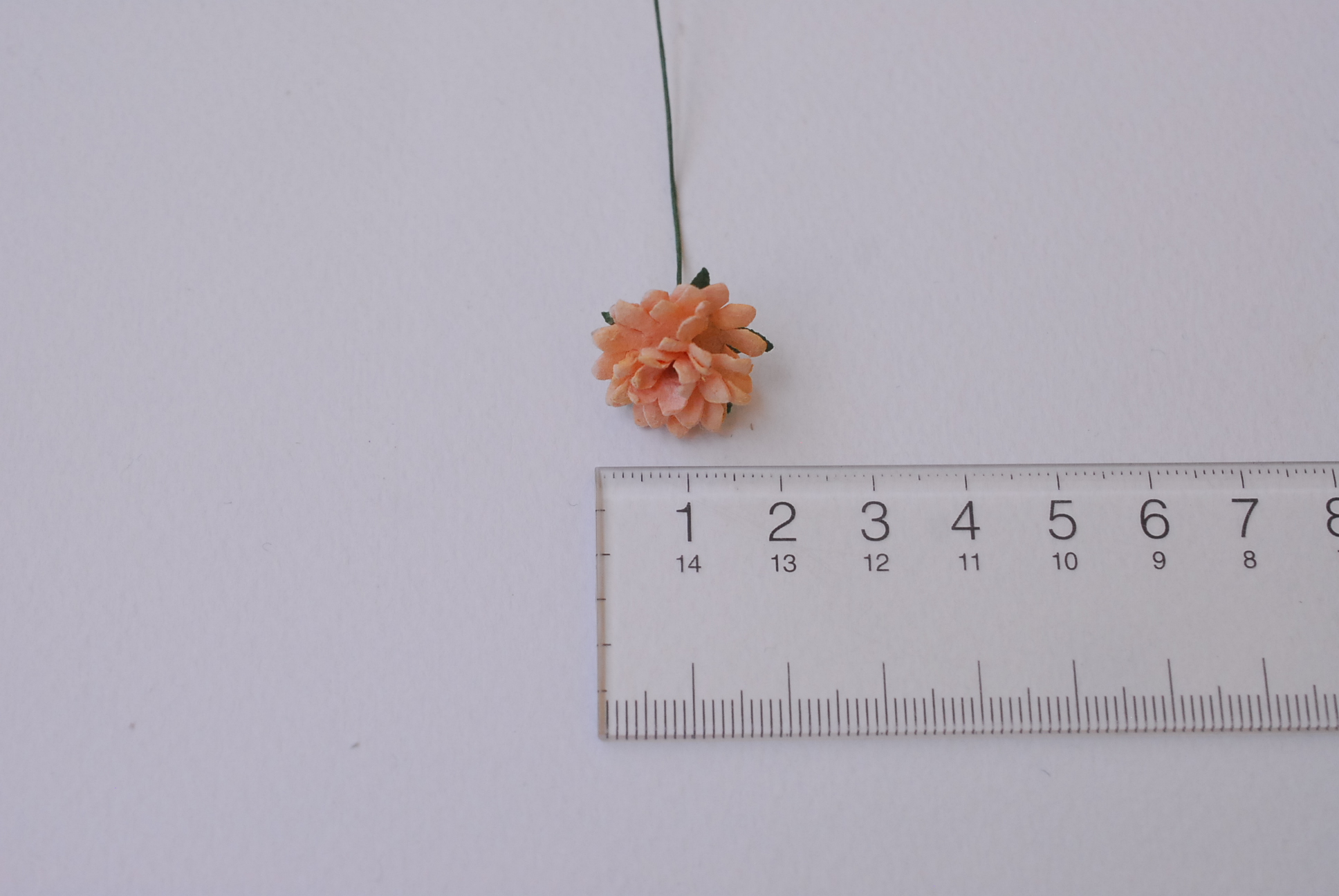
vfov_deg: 22.7
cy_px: 448
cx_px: 670
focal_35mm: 60
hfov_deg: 33.4
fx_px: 2234
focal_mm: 40
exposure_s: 1/125
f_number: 5.6
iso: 640
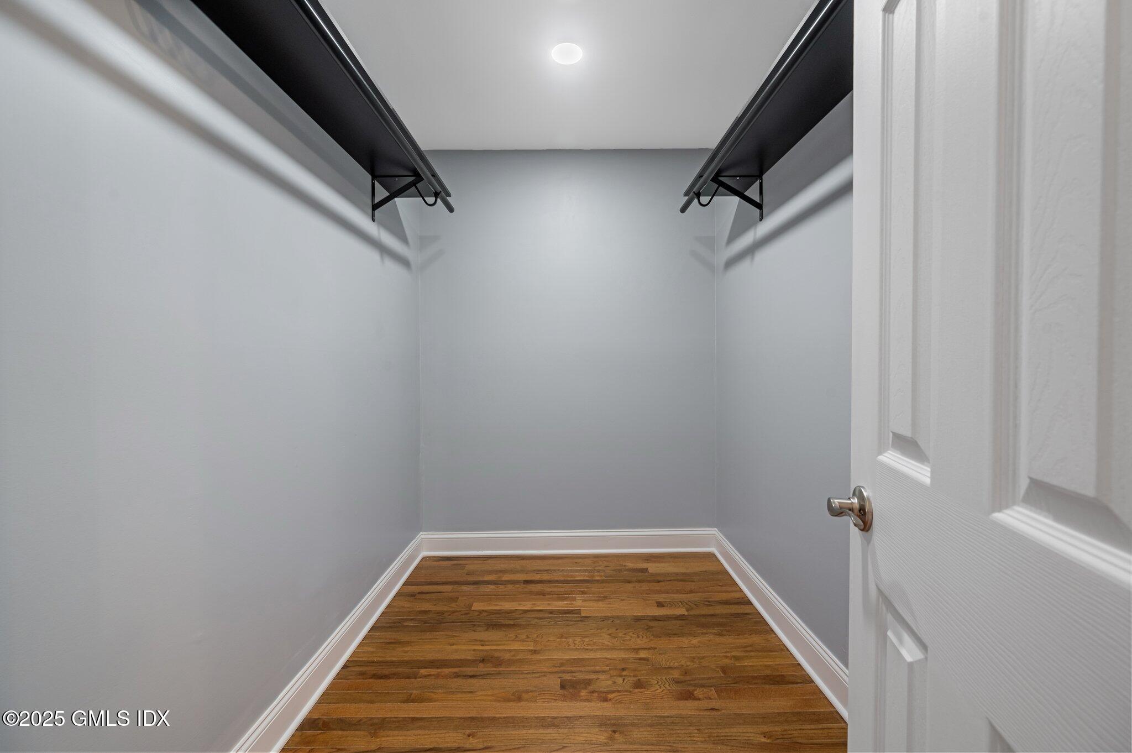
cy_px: 376
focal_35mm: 14
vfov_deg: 81.1
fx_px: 440
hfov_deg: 104.3
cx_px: 566
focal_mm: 14
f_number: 8
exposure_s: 1/8
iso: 800
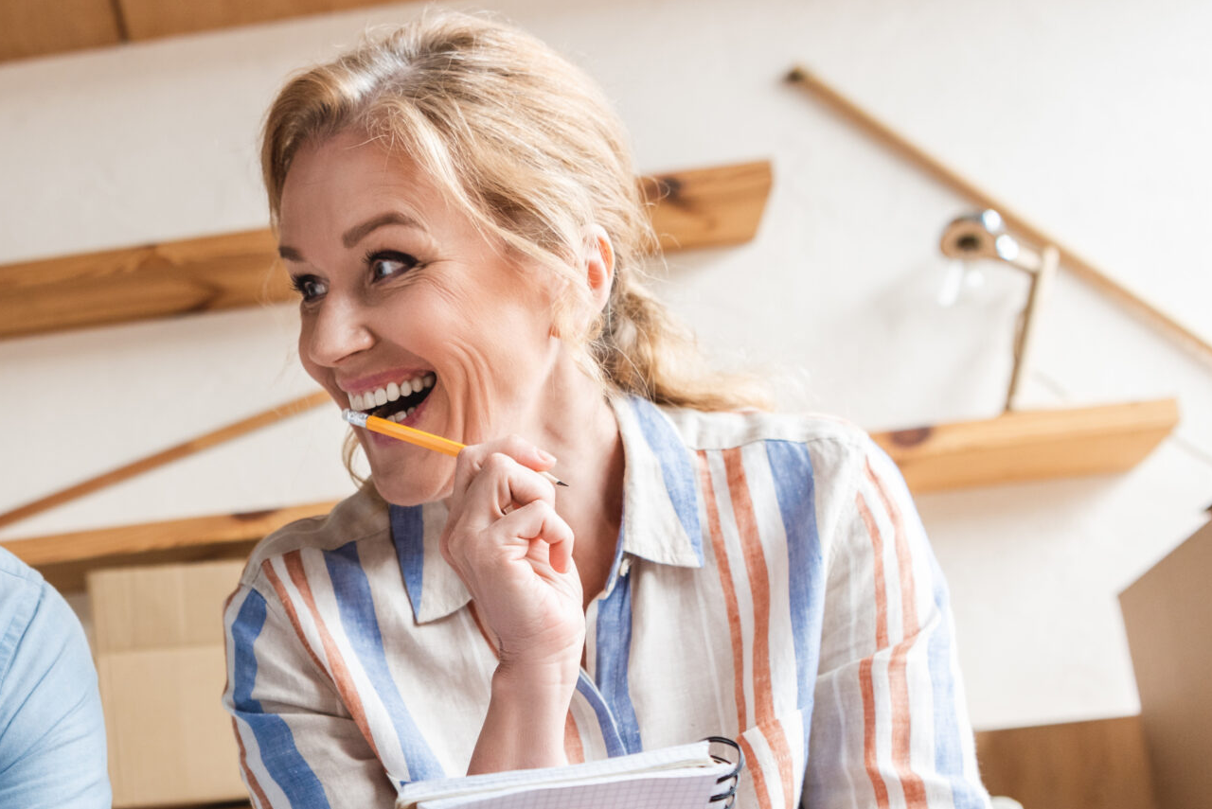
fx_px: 2156
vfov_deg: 20.7
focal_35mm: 64
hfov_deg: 29.8
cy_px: 761
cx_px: 78
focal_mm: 32
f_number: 3.5
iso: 250
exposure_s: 1/200
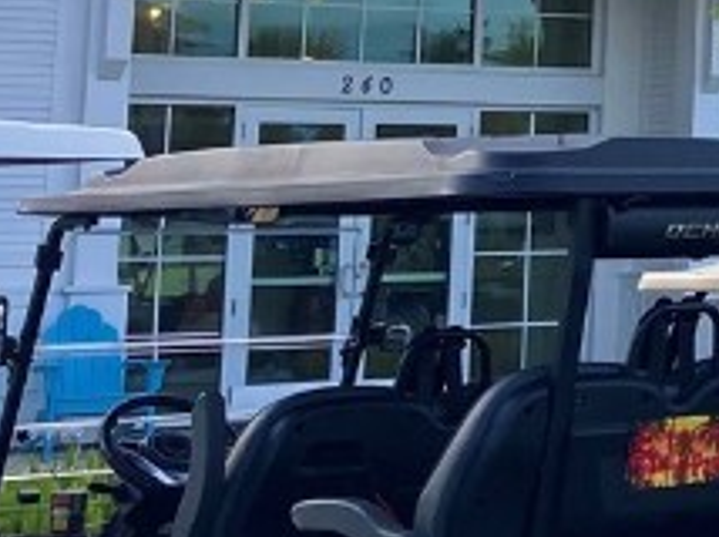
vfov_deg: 10.8
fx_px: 2780
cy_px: -178
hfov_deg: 12.9
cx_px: 1435
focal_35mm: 134
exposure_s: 1/1156
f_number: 1.8
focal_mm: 3.99
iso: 20
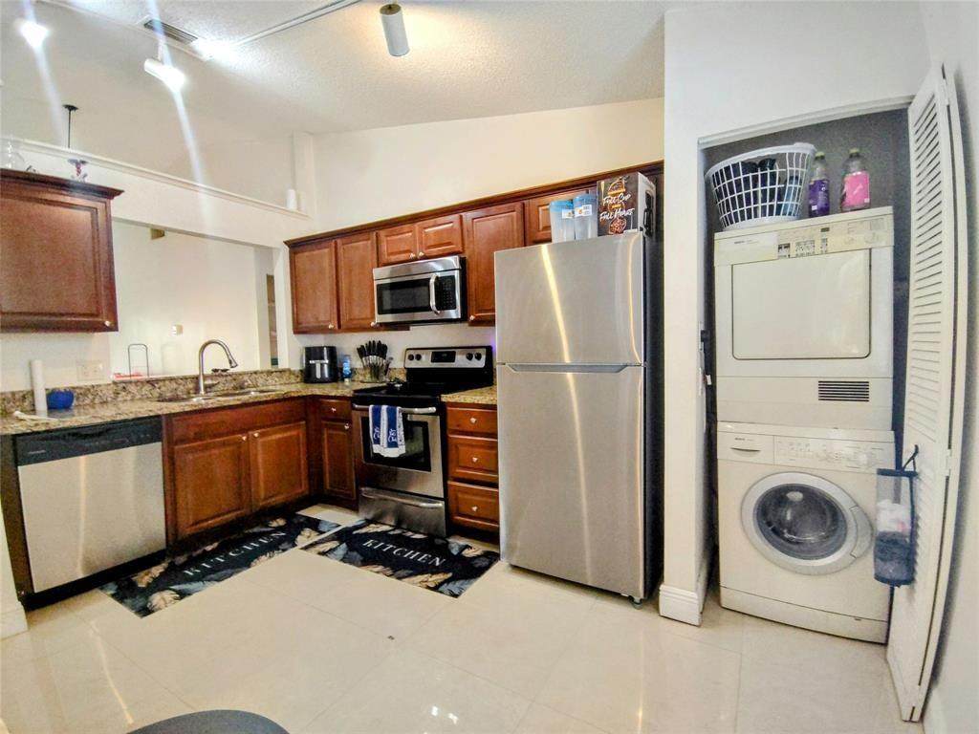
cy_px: 367
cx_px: 490
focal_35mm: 16
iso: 367
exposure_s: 1/24
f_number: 2.2
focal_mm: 2.13
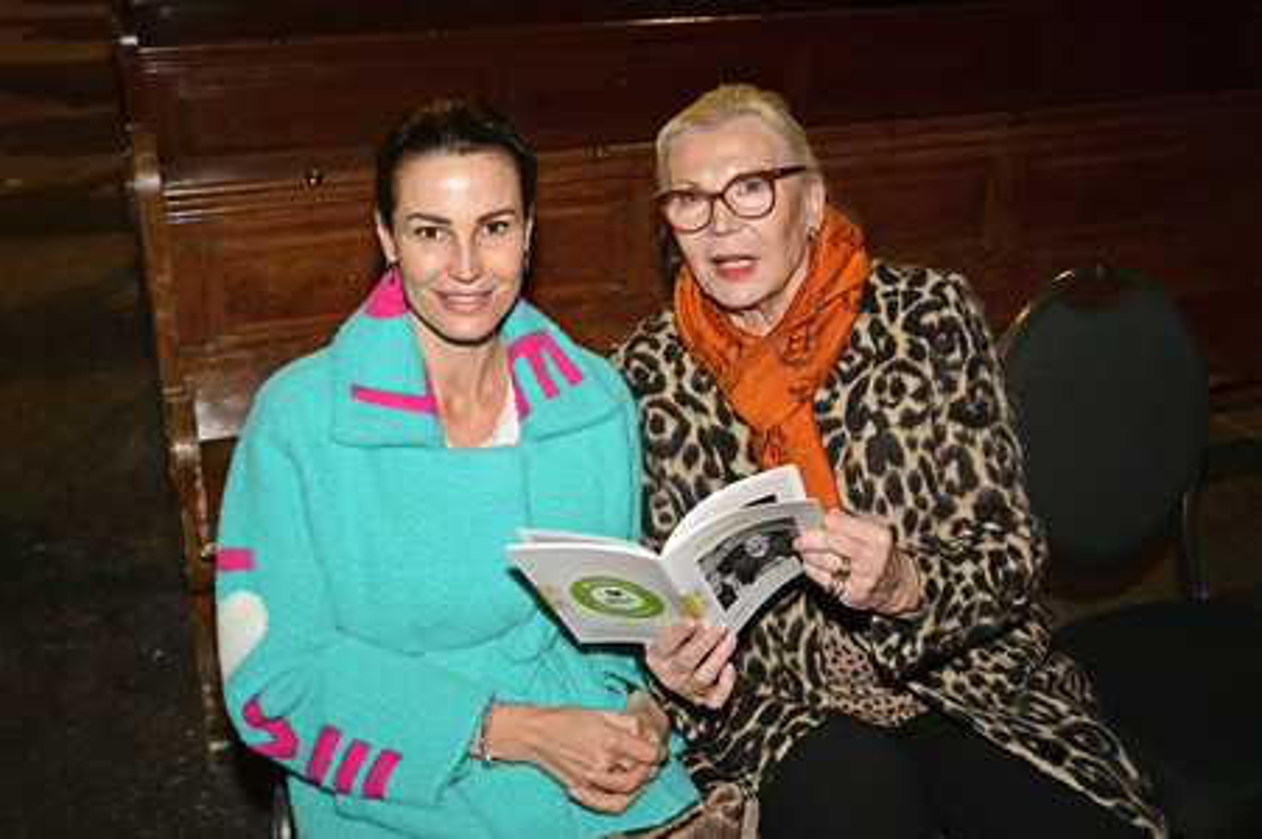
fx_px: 1156
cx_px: 631
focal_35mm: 33
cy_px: 420
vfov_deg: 39.9
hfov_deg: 57.3
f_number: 5
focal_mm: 33
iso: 2000
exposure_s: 1/200
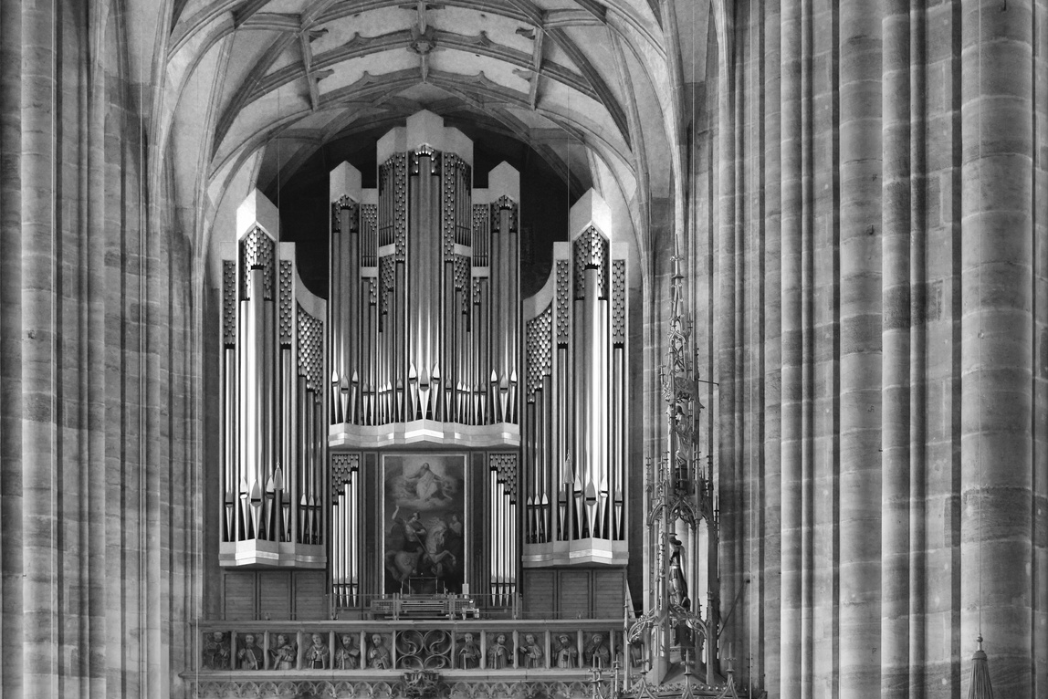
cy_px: 239
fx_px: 2300
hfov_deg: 25.7
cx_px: 529
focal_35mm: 79
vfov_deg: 17.2
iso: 720
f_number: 4.5
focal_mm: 56
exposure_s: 1/60
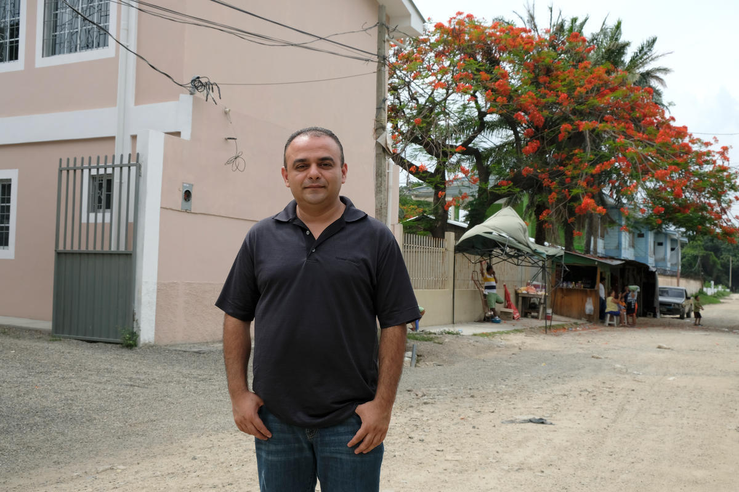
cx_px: 370
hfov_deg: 53.1
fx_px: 739
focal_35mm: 36
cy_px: 246
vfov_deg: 36.9
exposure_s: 1/160
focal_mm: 24.3
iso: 200
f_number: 10
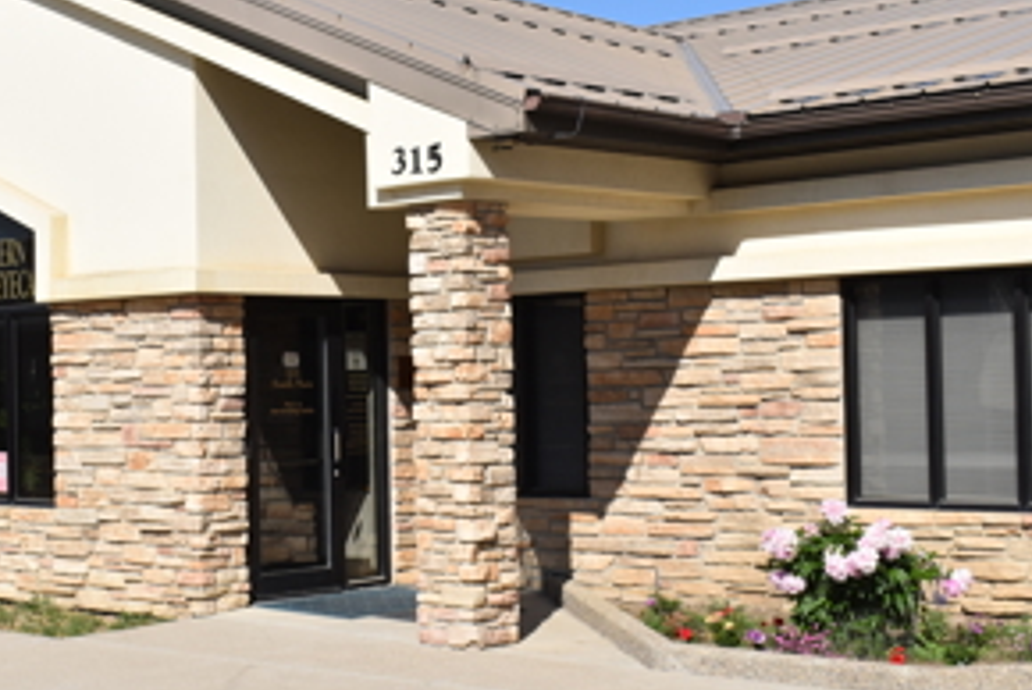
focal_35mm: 63
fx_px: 1801
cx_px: 367
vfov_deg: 21.7
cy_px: 334
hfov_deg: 31.8
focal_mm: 27
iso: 200
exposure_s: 1/500
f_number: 11
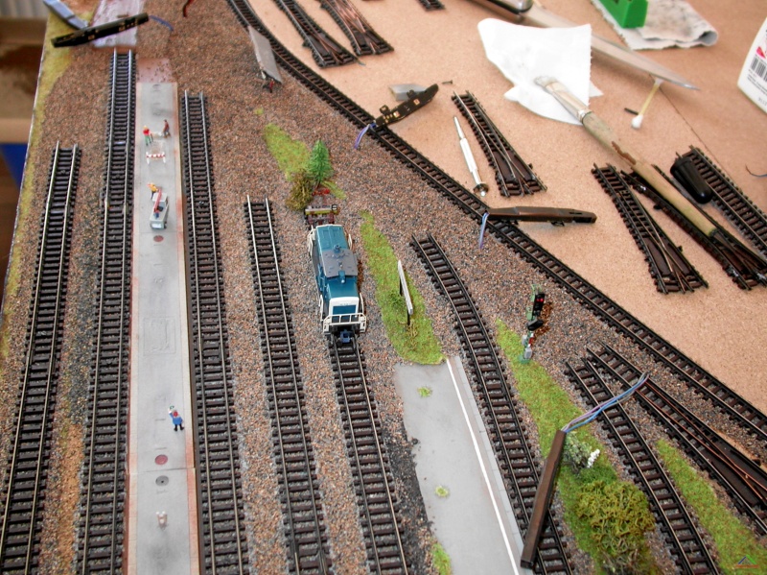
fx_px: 841
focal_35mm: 38
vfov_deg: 37.7
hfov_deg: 49.0
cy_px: 288
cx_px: 384
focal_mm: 7.85
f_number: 2.6
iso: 100
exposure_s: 1/47.2
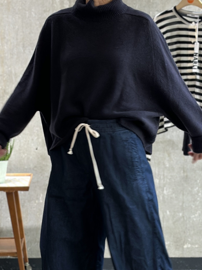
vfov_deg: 18.9
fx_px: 809
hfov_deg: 14.2
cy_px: 133
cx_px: 98
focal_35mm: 104
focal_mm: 6.86
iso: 160
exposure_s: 1/100
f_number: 1.78
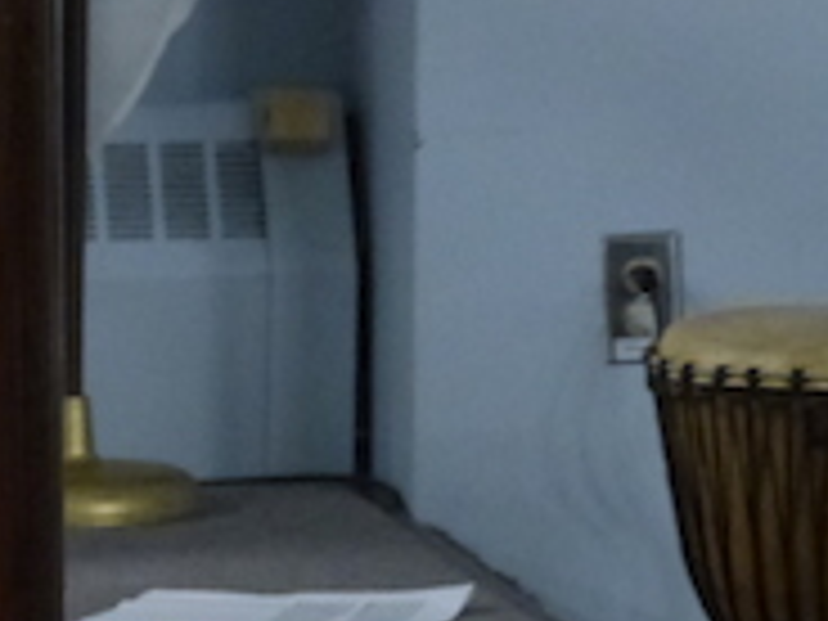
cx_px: -25
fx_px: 11984
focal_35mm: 501
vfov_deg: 3.0
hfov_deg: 4.0
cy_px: 792
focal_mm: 31.1
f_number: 2.8
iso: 800
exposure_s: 1/6
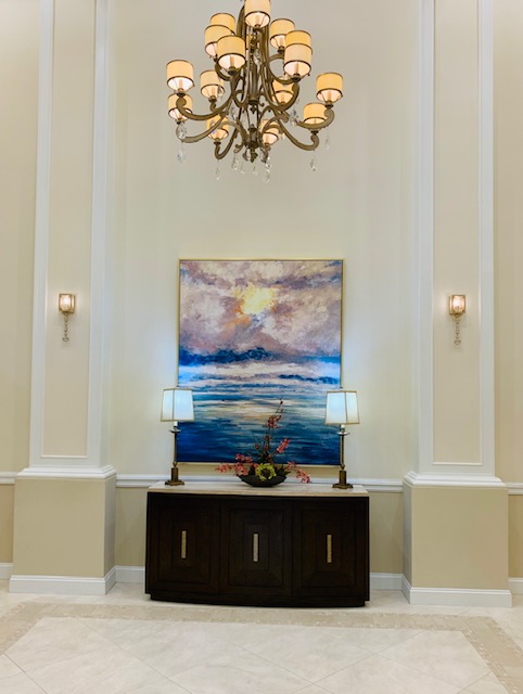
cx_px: 262
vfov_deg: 67.2
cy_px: 347
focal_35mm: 26
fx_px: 522
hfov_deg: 53.2
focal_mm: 4.25
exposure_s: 1/120
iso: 64
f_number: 1.8
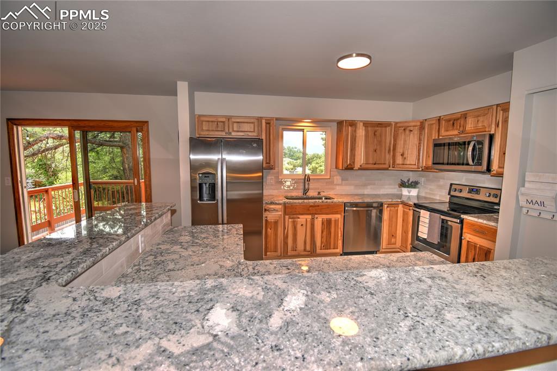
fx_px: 232
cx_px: 278
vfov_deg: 77.3
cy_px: 186
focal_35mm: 15
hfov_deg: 100.4
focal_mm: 10
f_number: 4.5
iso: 100
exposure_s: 1/60
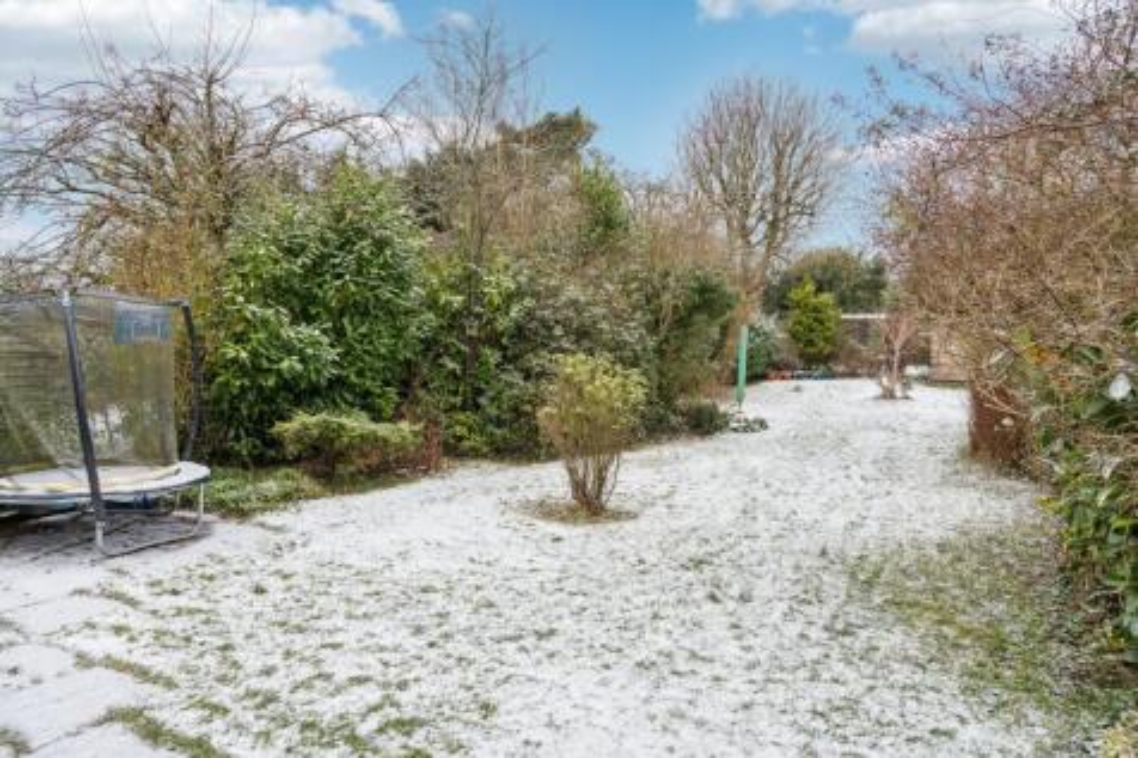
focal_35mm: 24
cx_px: 569
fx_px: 758
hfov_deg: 73.8
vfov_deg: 53.1
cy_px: 379
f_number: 5.6
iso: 320
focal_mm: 24
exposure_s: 1/125
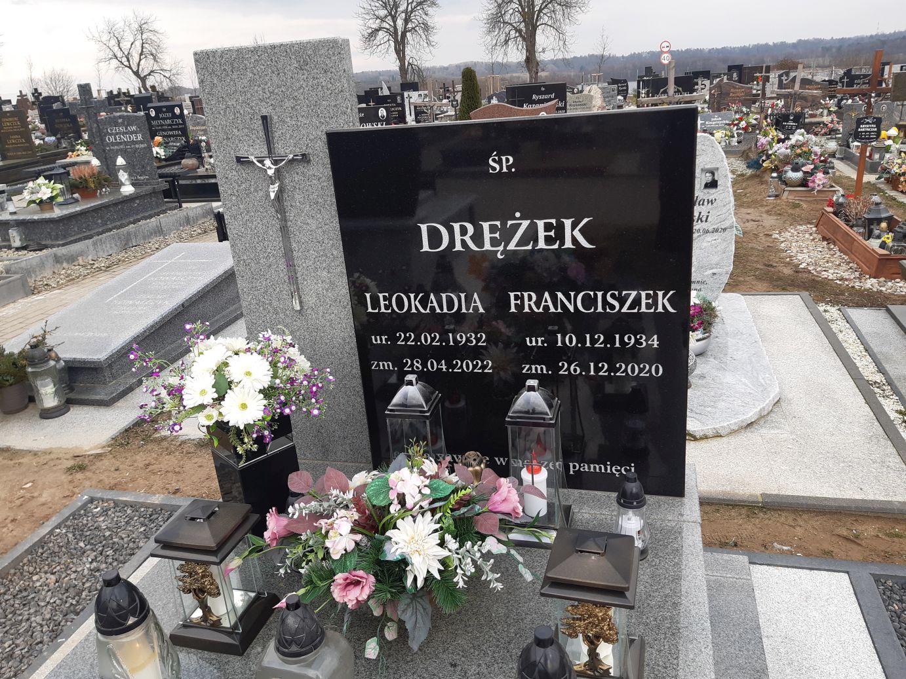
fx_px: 681
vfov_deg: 53.1
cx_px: 453
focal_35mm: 26
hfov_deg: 67.3
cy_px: 340
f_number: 1.7
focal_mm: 3.92
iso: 40
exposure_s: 1/308
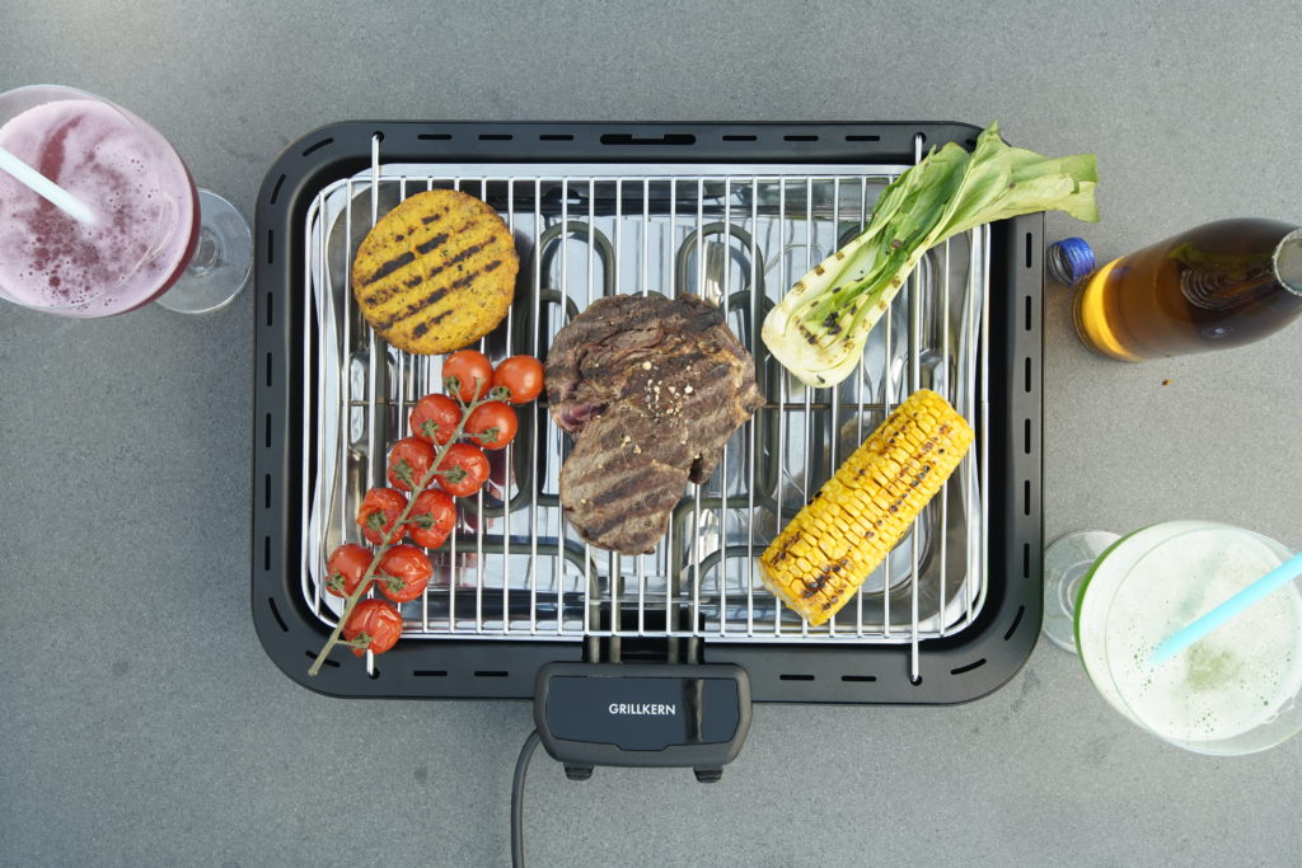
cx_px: 651
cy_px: 434
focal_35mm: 32
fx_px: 1157
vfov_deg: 41.1
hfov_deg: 58.7
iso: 320
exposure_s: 1/20
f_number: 8
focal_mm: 32
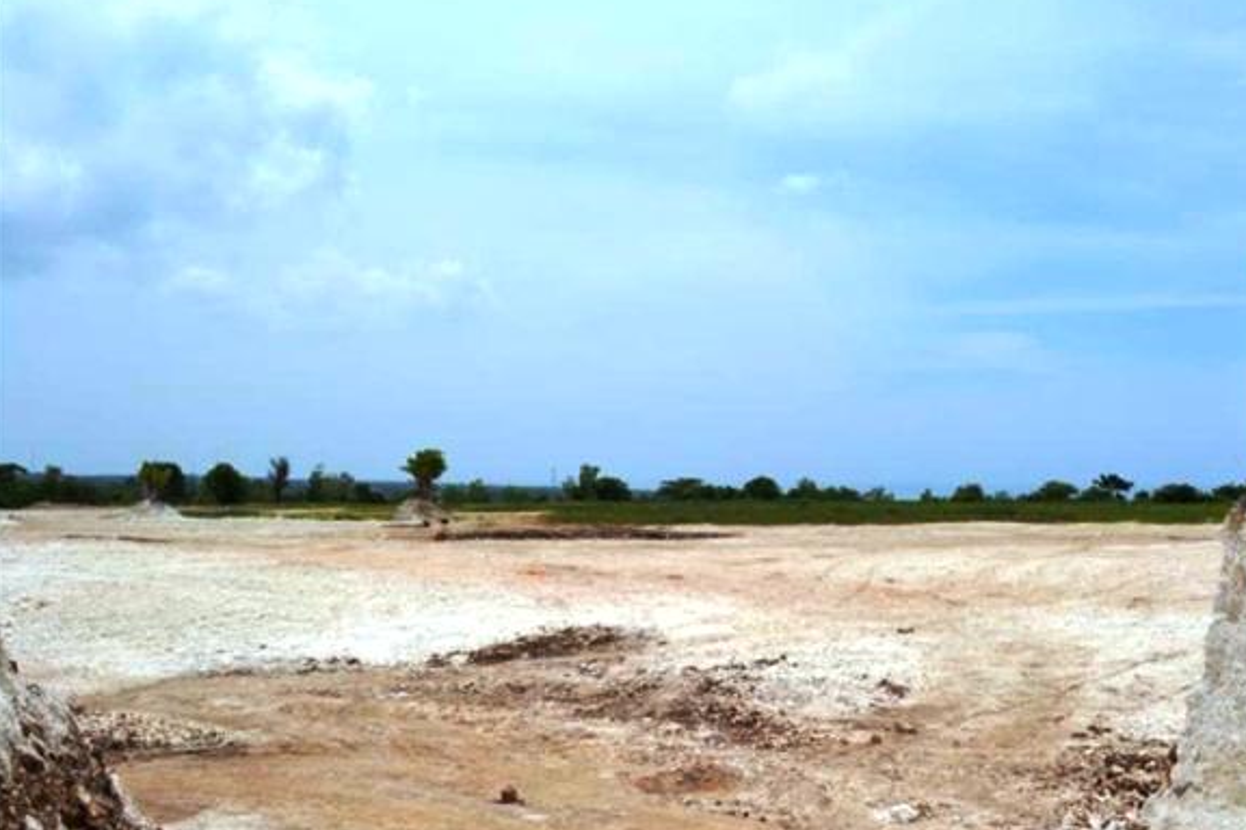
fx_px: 1038
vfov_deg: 43.6
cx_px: 684
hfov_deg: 61.8
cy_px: 397
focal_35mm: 30
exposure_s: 1/320
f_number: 9
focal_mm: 18
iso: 100
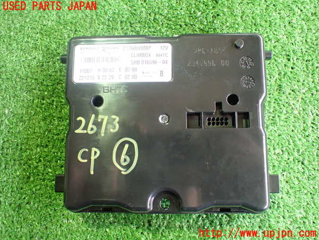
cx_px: 160
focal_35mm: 30
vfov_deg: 46.8
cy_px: 120
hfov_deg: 60.0
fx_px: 276
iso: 800
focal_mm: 5.4
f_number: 2.3
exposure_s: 1/40
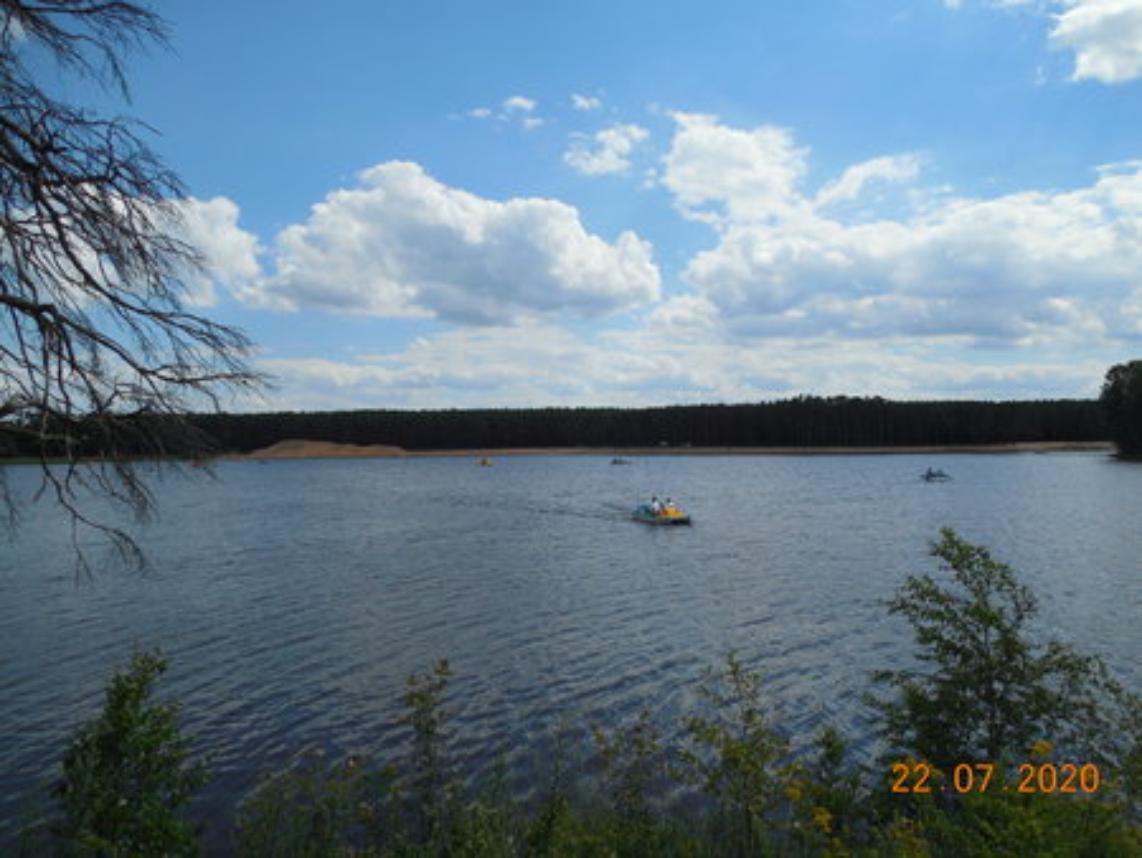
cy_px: 429
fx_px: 825
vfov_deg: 54.9
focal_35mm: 25
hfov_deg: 69.4
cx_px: 571
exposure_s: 1/640
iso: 125
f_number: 6.6
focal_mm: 4.5
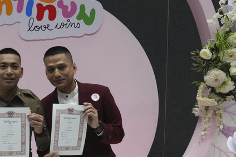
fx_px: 380
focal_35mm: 58
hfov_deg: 32.8
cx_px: 26
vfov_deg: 22.9
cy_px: 138
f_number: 3.2
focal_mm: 24
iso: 6400
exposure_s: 1/640
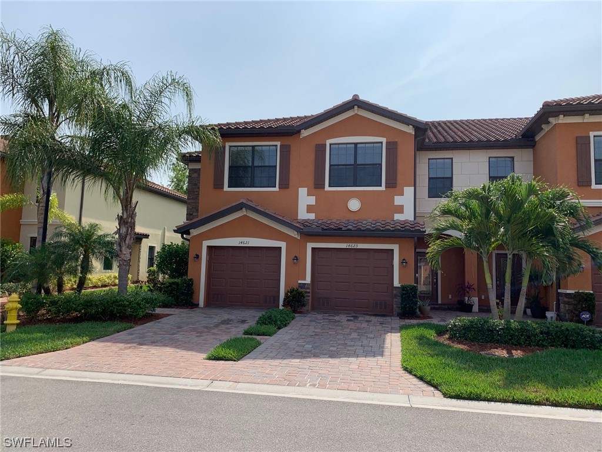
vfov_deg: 53.1
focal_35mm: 26
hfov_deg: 67.3
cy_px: 226
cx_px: 301
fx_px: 452
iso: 25
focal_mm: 4.25
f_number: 1.8
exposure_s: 1/3401
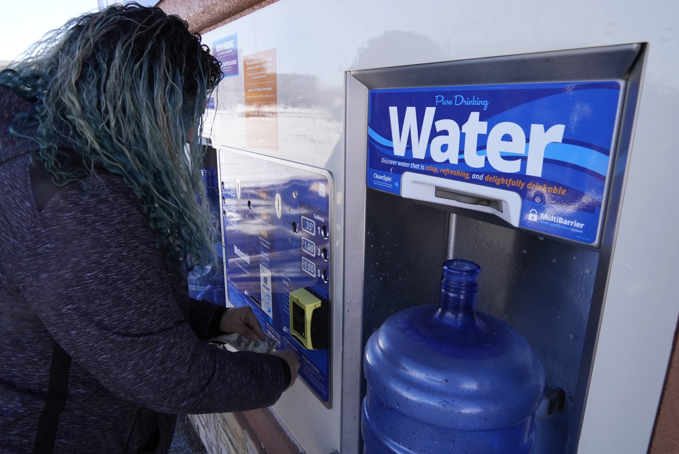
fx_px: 453
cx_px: 340
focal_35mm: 24
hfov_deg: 73.7
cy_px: 227
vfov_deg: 53.2
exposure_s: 1/250
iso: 1250
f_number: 14
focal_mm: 24
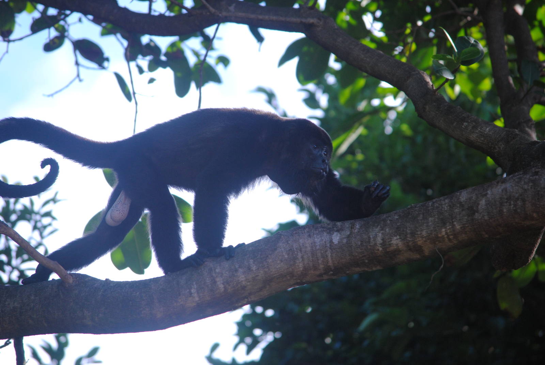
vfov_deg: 5.0
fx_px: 4206
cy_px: 182
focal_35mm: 278
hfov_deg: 7.4
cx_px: 272
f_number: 5
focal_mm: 185
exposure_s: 1/500
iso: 320
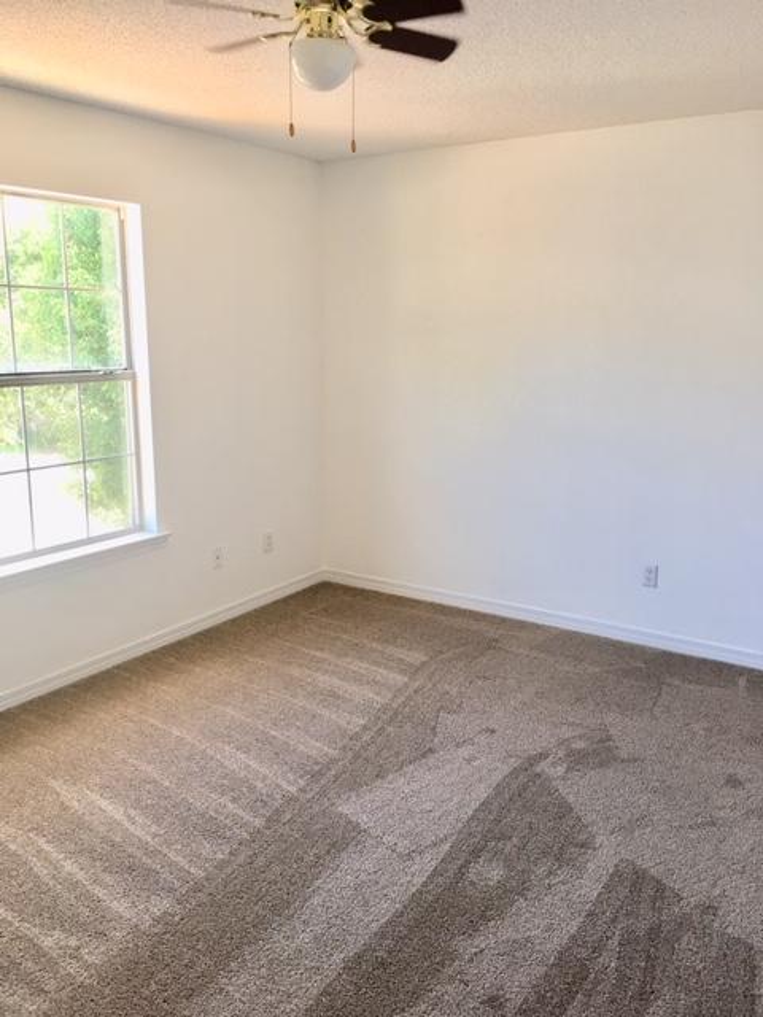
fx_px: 852
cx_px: 382
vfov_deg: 61.7
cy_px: 508
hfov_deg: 48.2
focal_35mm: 29
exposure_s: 1/30
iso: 25
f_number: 2.2
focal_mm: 4.15
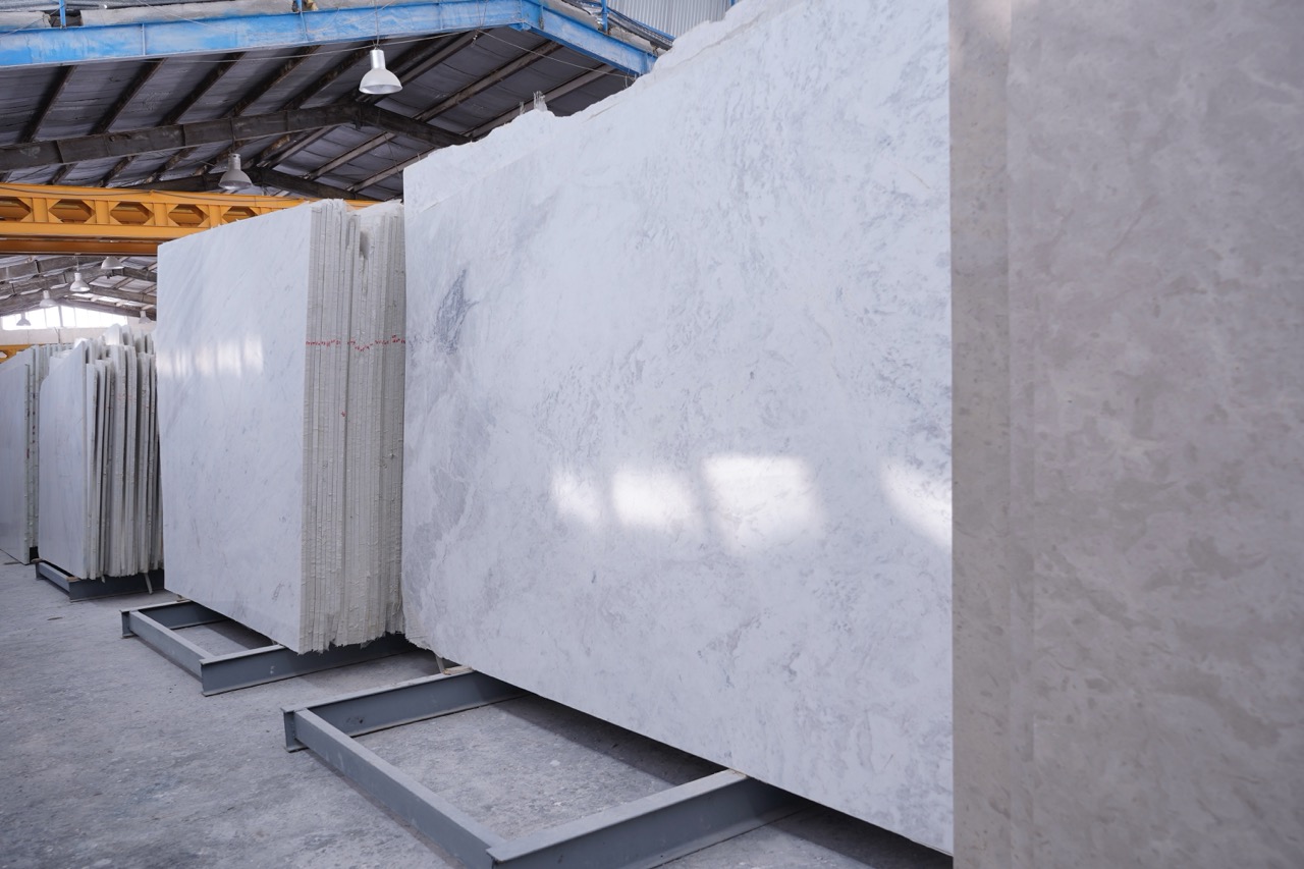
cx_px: 652
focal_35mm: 28
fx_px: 1014
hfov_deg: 65.5
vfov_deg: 46.4
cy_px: 434
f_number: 7.1
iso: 100
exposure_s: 1/8
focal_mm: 28
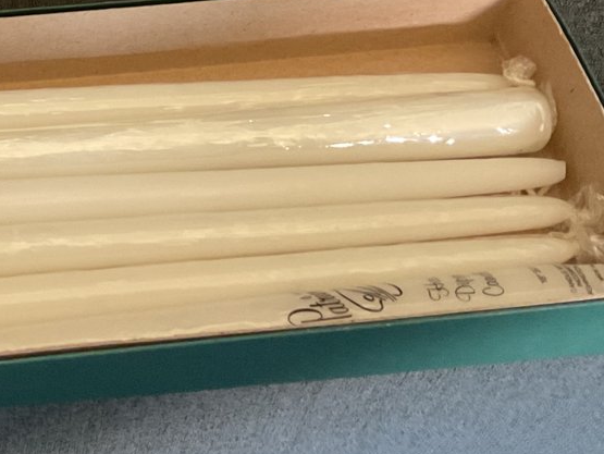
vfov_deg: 18.4
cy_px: 67
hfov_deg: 22.9
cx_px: -105
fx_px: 1379
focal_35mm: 79
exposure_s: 1/33
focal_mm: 3
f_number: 1.8
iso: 200
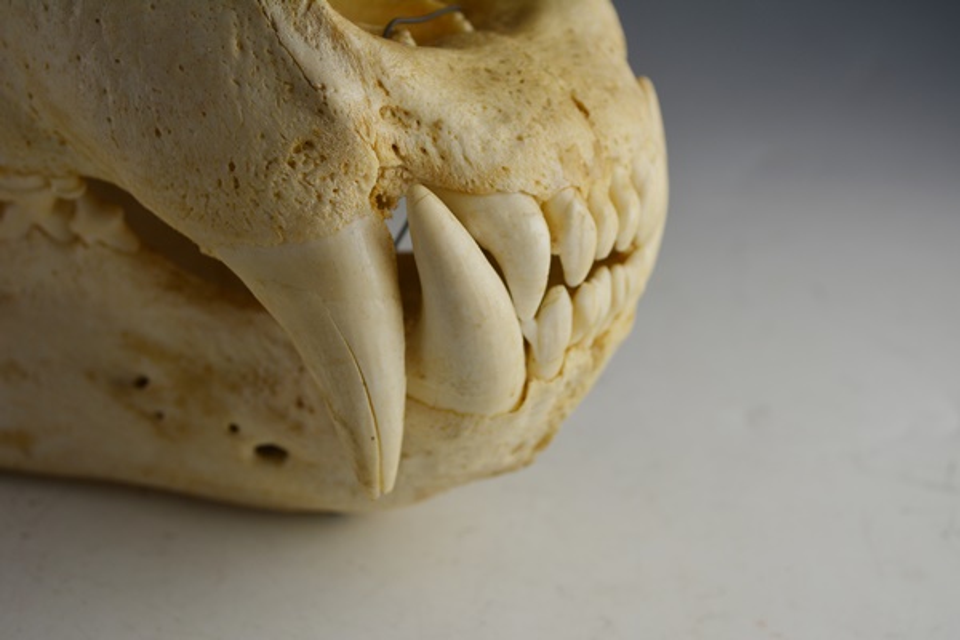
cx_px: 480
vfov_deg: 23.8
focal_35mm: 57
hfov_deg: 35.1
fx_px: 1520
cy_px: 320
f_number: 6.3
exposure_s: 1/160
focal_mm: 38
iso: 200
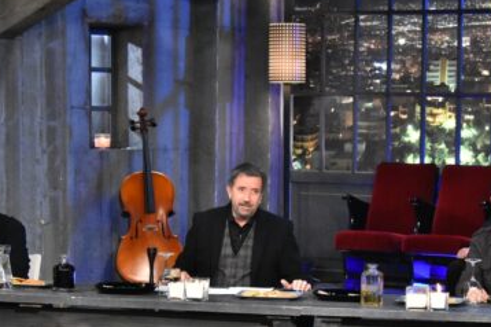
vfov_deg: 9.0
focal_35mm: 151
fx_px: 2058
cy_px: 268
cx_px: 192
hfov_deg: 13.6
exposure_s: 1/90
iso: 6400
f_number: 6.7
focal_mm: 60
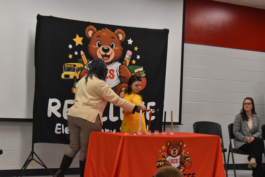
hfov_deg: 24.6
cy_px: 88
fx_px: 607
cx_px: 132
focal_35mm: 82
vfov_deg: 16.6
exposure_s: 1/100
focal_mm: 55
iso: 2200
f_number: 7.1
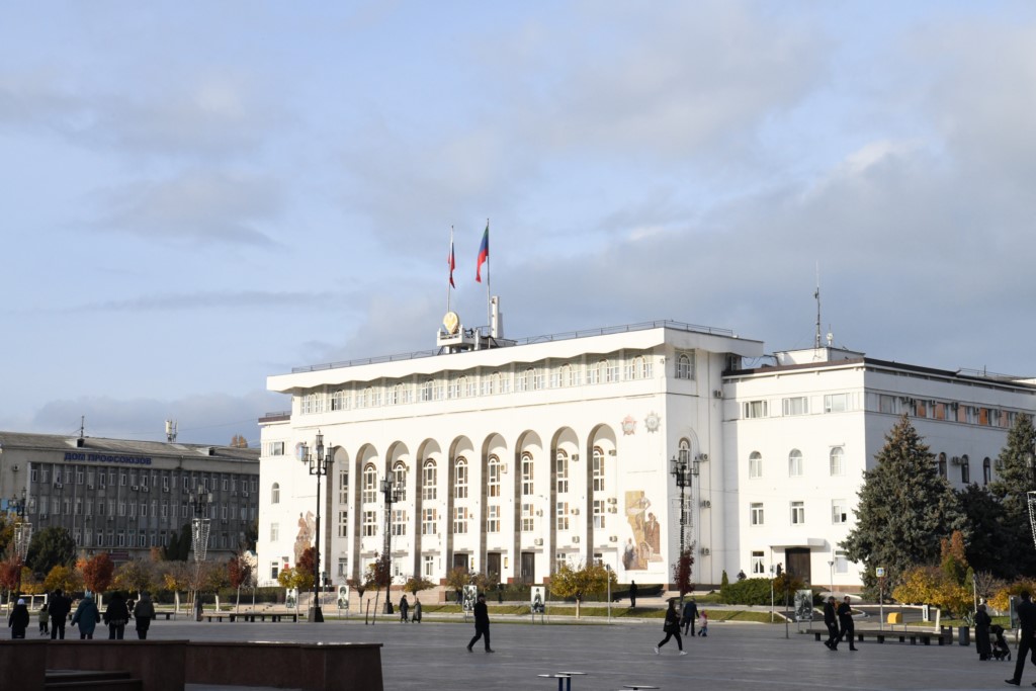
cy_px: 346
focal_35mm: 70
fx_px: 2015
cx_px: 518
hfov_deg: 28.8
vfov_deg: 19.5
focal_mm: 70
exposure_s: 1/1600
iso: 4000
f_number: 20
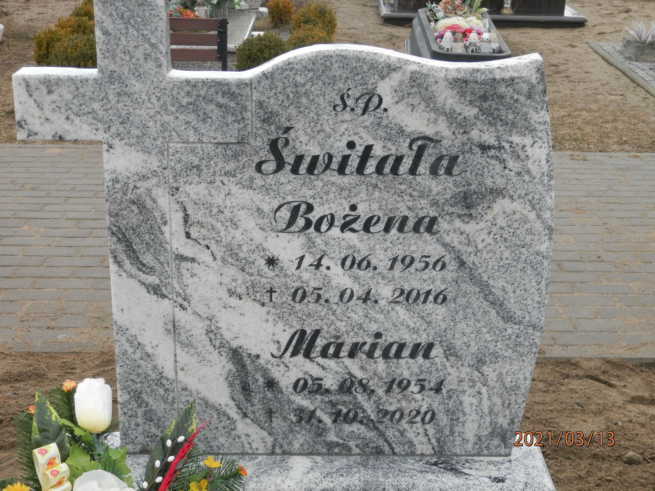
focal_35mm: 55
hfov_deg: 34.9
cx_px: 328
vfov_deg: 26.6
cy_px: 246
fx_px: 1041
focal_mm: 9.9
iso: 200
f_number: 3.8
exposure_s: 1/125
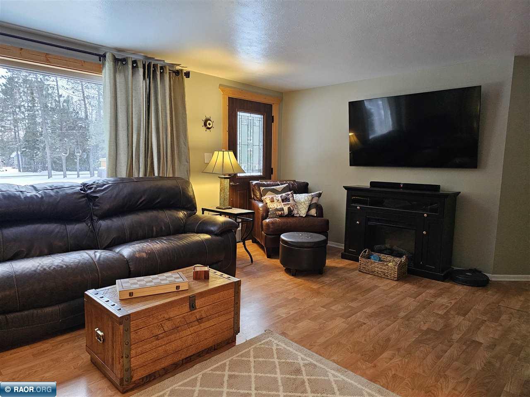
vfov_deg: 58.9
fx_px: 352
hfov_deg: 73.9
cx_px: 265
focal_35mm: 23
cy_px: 198
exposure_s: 1/120
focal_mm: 6.3
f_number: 1.7
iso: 1000
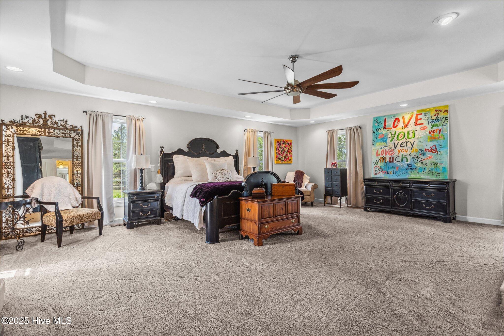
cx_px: 252
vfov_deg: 70.4
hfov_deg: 93.3
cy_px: 168
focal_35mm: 17
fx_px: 238
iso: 500
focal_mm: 17
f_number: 8
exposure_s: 1/15
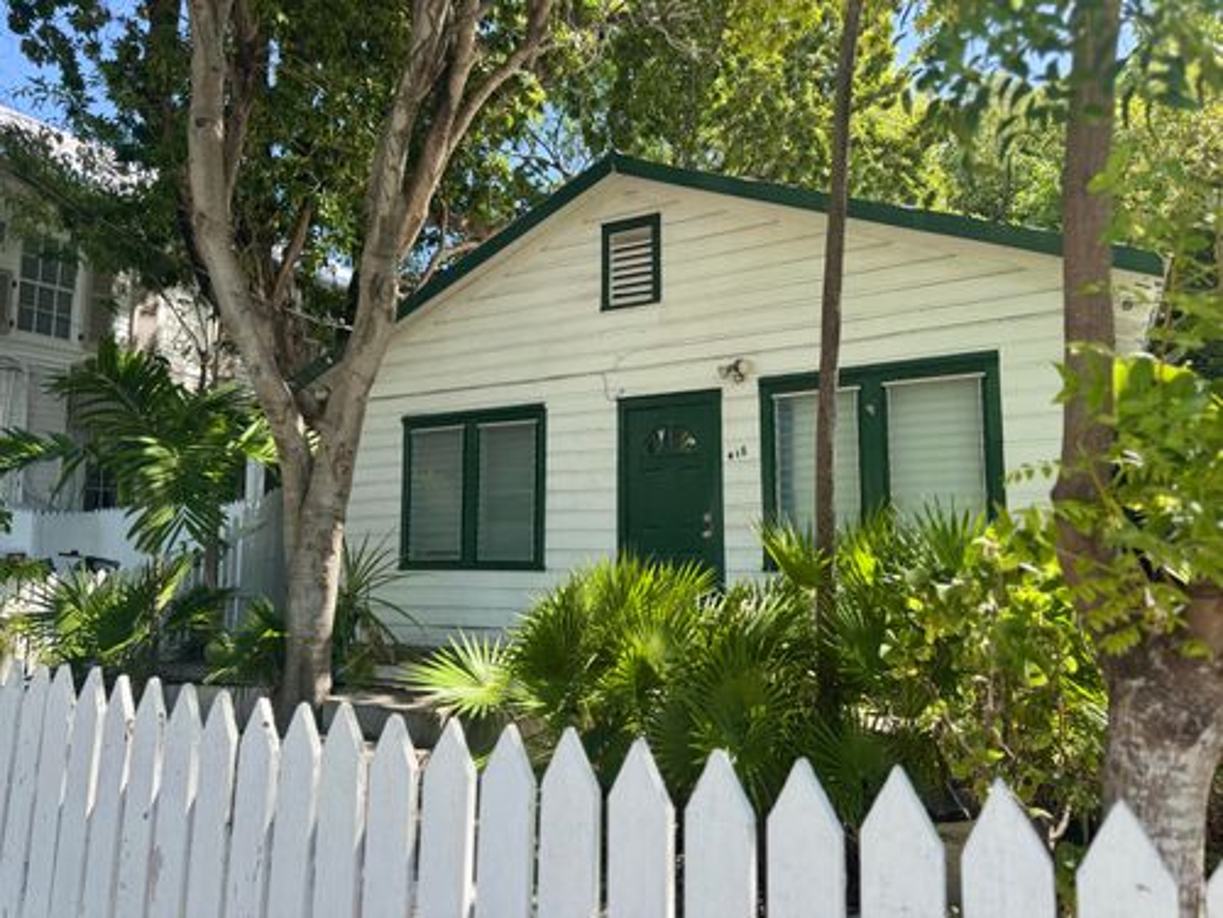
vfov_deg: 56.8
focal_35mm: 24
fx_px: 848
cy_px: 459
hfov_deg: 71.6
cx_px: 612
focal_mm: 6.76
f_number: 1.78
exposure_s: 1/995
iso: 80
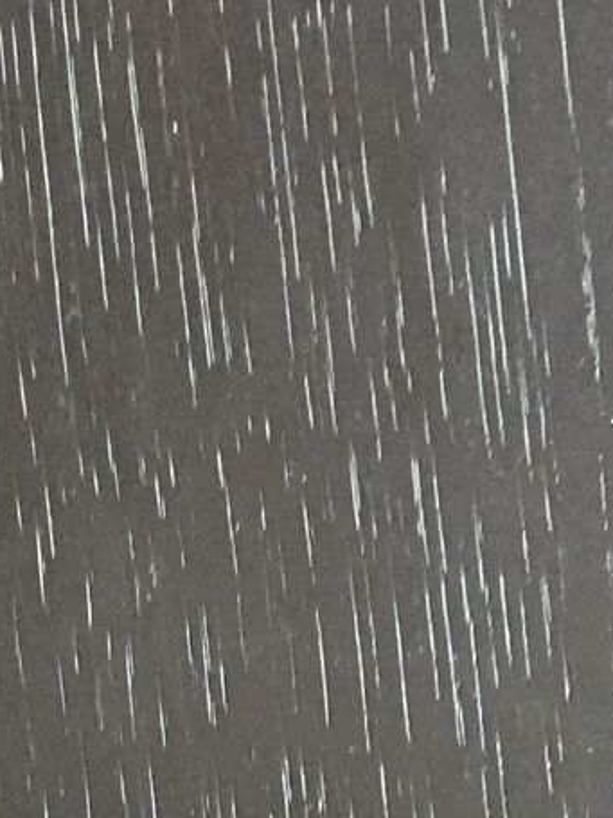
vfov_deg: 16.3
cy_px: 1408
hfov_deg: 14.2
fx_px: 2457
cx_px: 360
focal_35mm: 104
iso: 250
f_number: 2.2
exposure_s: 1/33
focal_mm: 4.15
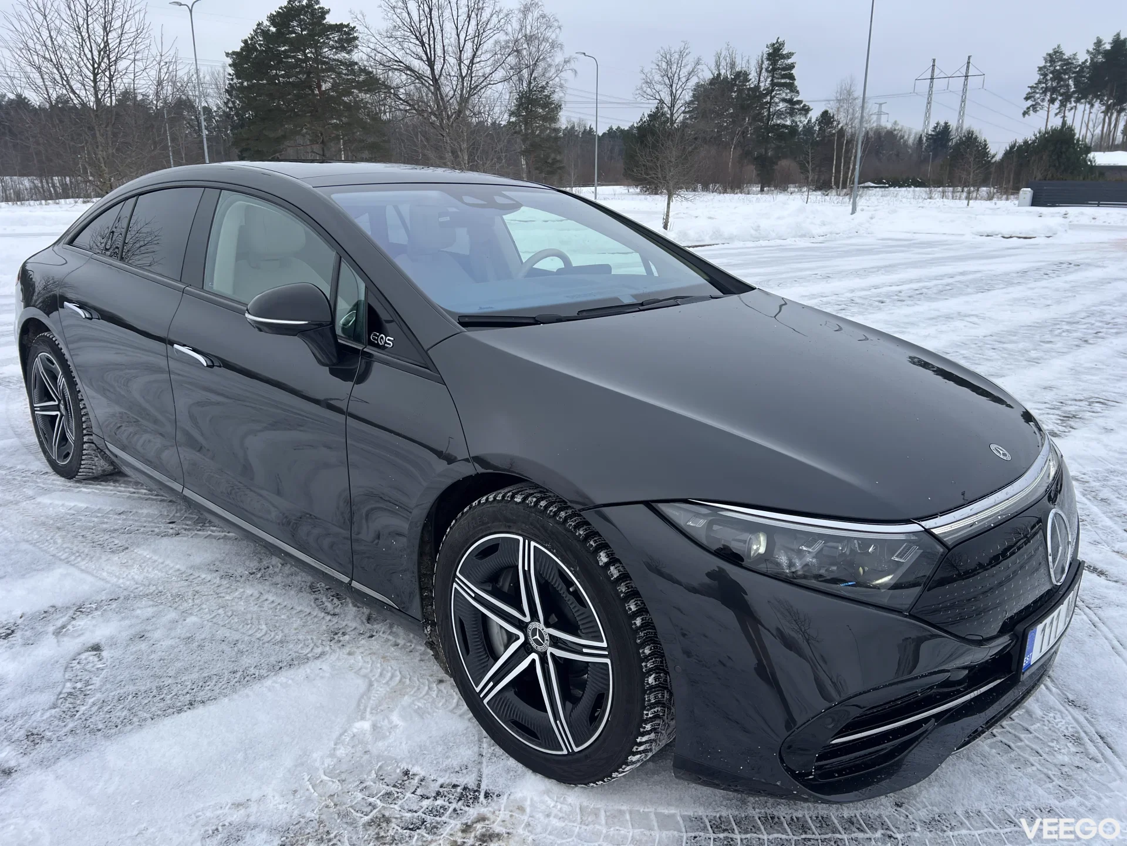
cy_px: 423
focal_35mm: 26
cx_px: 564
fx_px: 846
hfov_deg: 67.3
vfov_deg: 53.1
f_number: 1.5
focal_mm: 5.7
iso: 50
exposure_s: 1/743
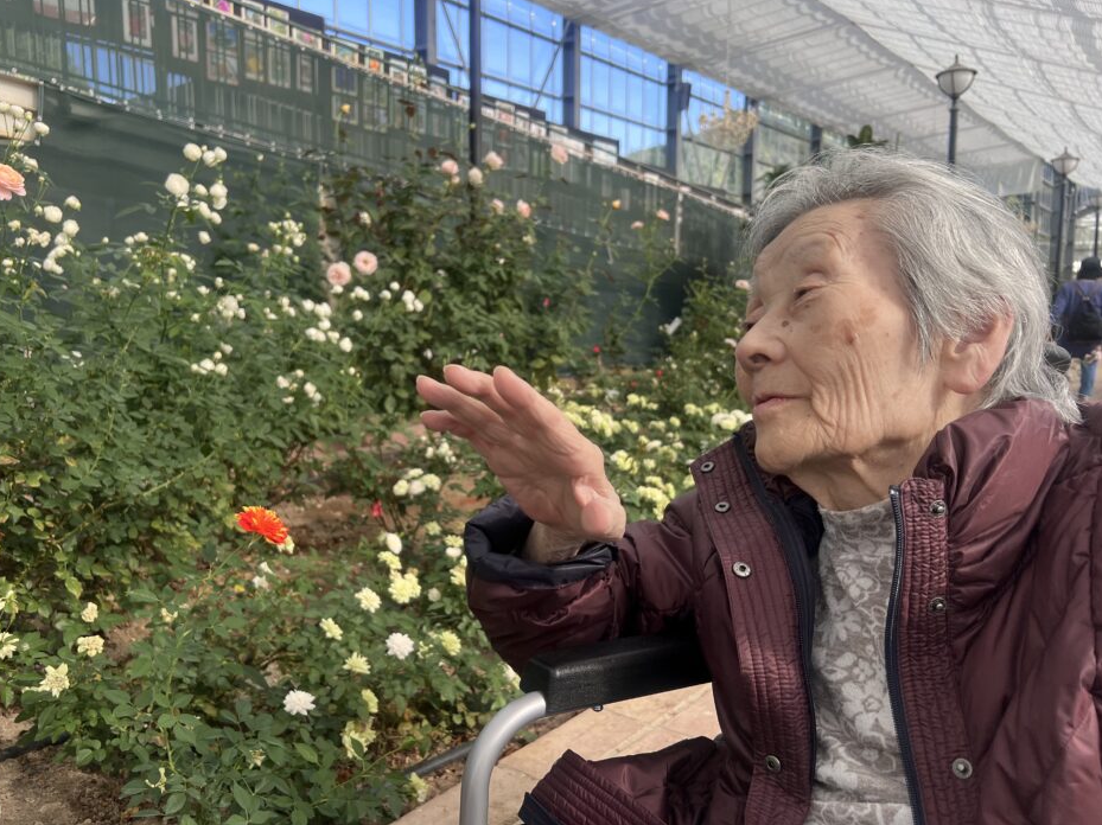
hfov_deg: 63.4
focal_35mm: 28
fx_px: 891
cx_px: 523
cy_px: 417
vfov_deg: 49.7
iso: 50
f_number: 1.5
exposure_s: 1/780
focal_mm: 5.7
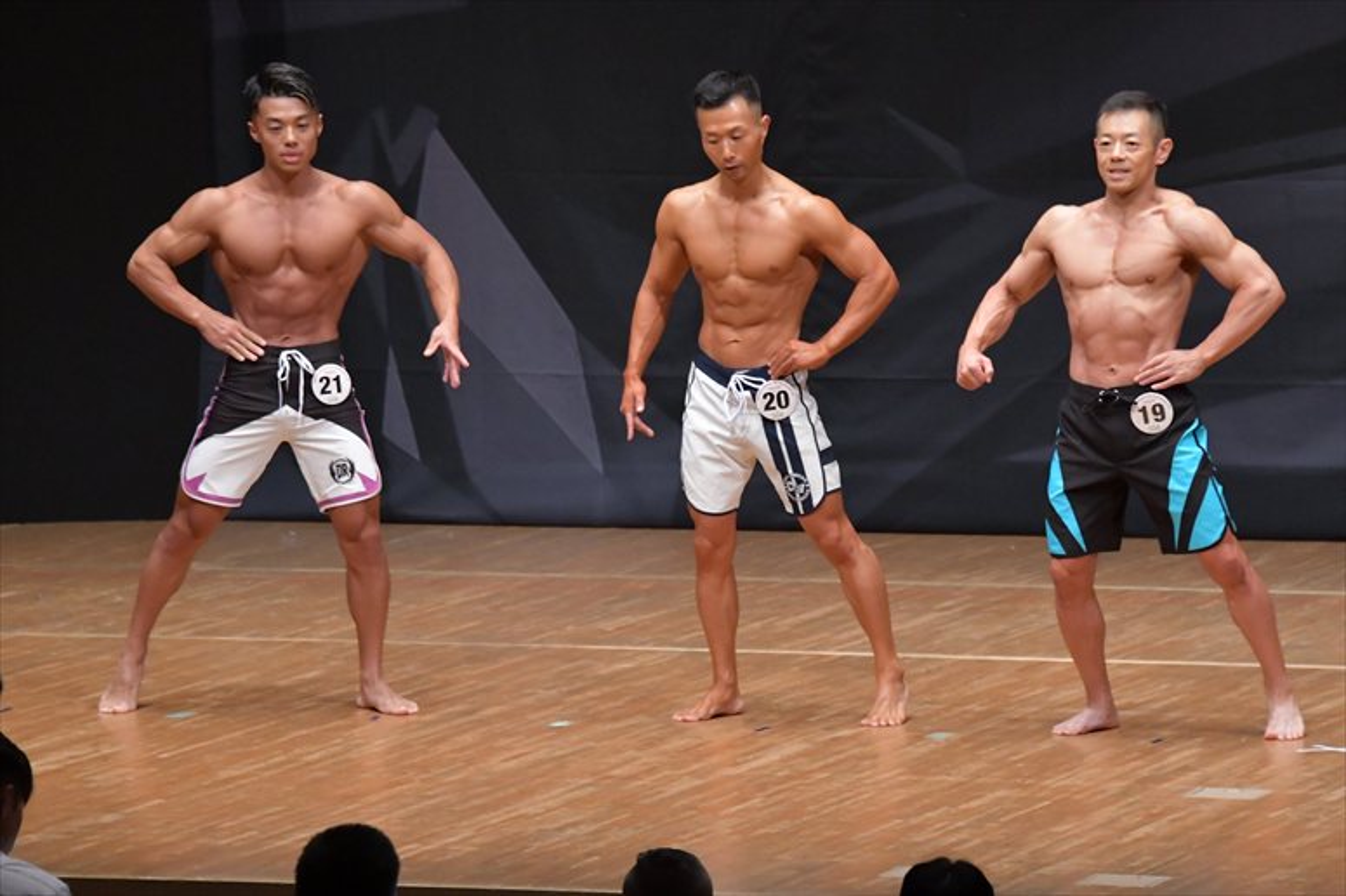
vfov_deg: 5.4
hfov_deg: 8.1
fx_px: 9530
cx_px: 673
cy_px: 448
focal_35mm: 255
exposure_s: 1/400
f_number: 5.6
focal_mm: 170
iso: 6400
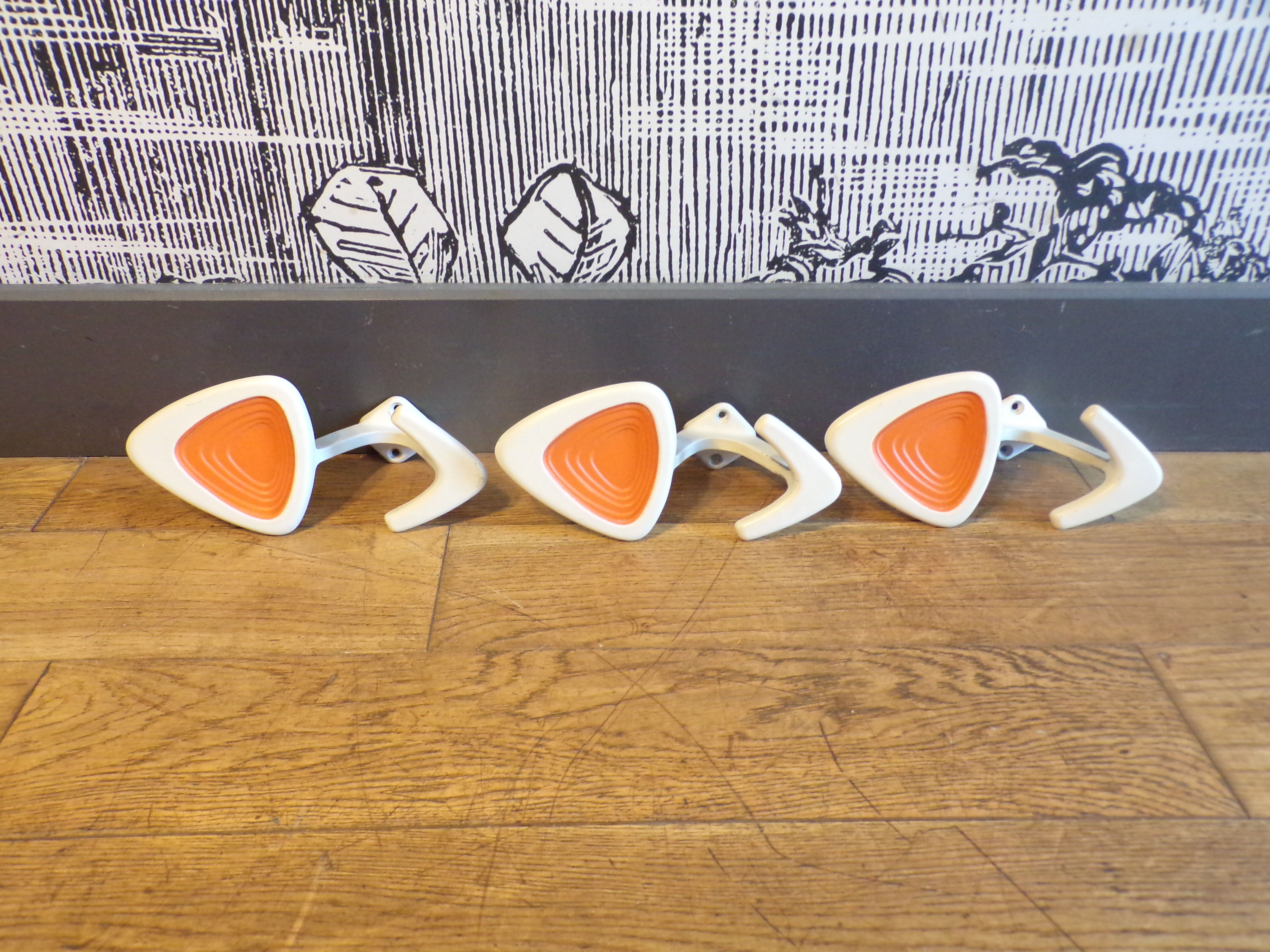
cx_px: 635
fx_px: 1027
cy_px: 476
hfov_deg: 63.4
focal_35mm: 28
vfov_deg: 49.7
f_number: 3.1
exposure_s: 1/13
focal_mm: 5
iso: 400
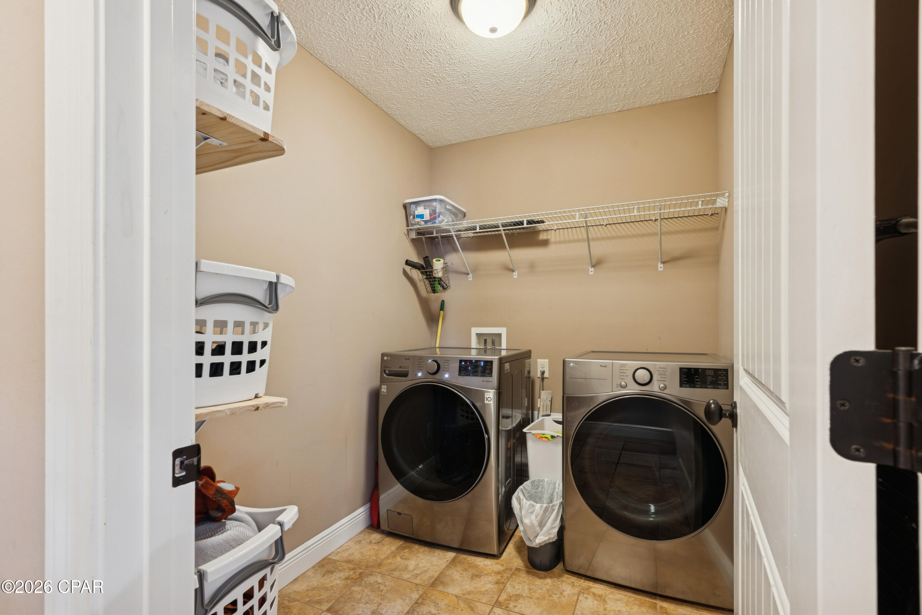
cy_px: 308
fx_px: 410
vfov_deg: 73.7
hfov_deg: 96.7
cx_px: 461
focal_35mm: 16
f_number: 9
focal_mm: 16
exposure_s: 1/2
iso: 125
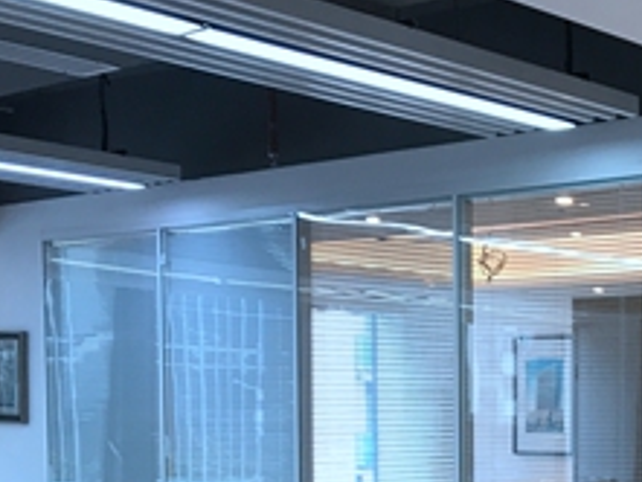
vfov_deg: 18.6
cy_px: 534
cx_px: 819
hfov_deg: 23.0
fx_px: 1410
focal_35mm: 76
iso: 20
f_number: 1.8
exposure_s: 1/33
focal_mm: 3.99
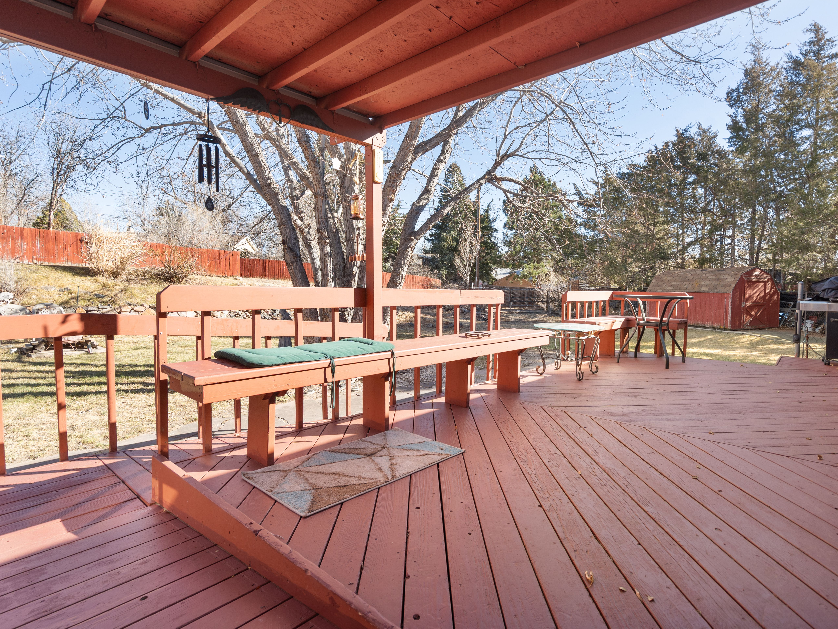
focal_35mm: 18
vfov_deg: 71.6
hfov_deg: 87.2
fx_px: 436
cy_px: 304
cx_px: 481
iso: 200
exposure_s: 1/25
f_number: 6.3
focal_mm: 16
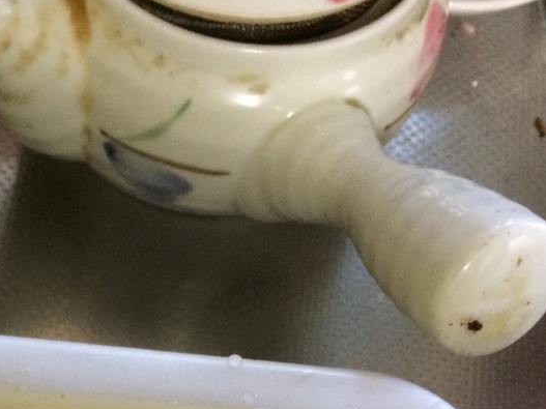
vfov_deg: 19.9
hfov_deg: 28.5
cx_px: 82
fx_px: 1041
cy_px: 568
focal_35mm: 66
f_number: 2.2
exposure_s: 1/30
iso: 250
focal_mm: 4.15
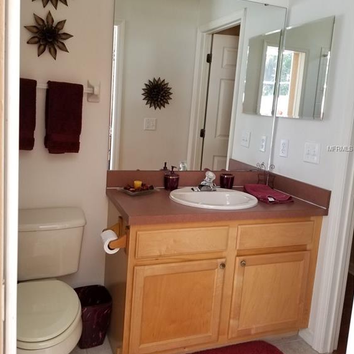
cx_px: 176
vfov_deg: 52.3
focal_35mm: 31
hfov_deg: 52.5
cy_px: 149
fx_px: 359
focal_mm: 4.25
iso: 80
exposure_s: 1/60
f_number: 1.7
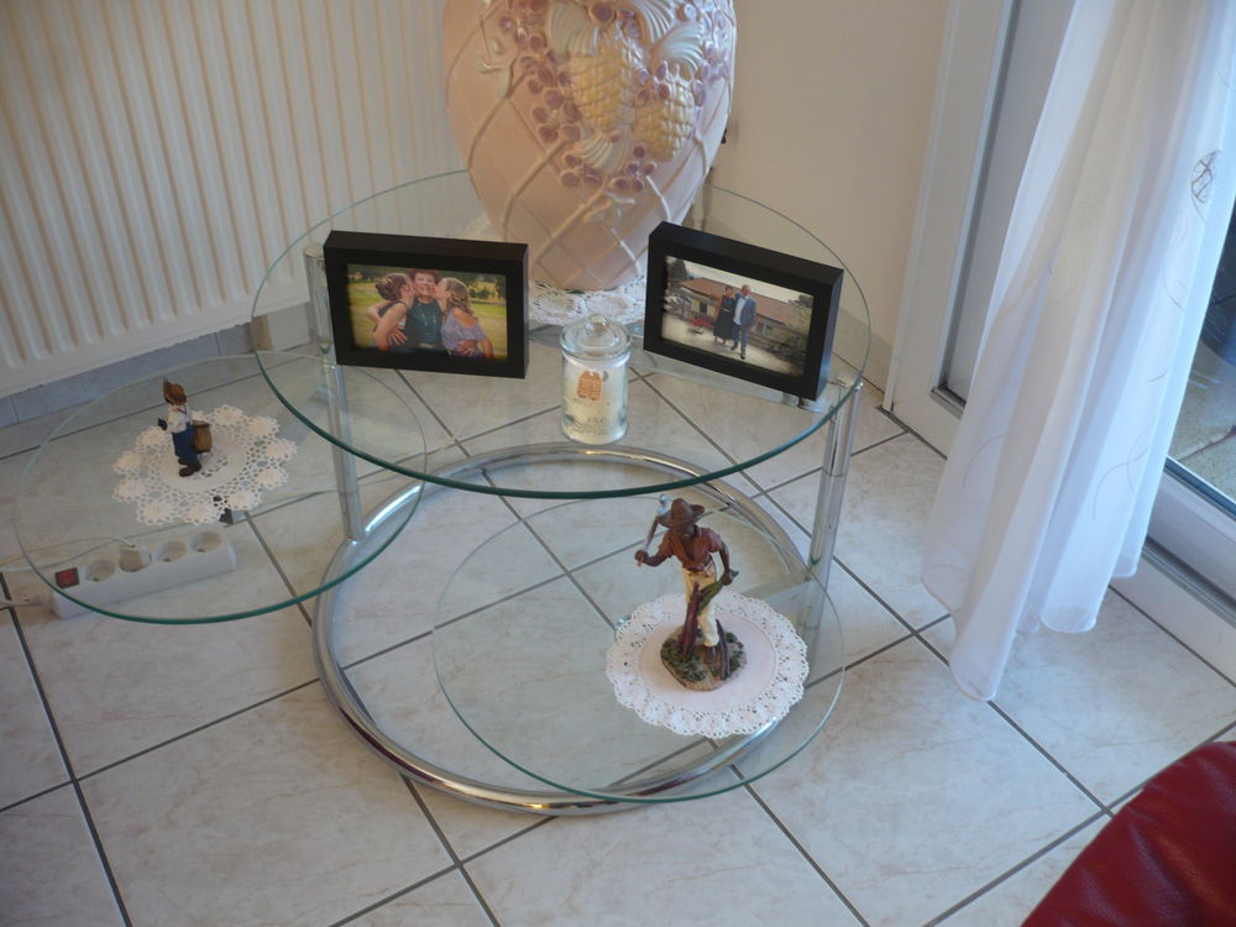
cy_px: 464
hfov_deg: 52.6
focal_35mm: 35
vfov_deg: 40.7
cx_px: 618
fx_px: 1250
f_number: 2.8
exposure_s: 1/30
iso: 125
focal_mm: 5.8
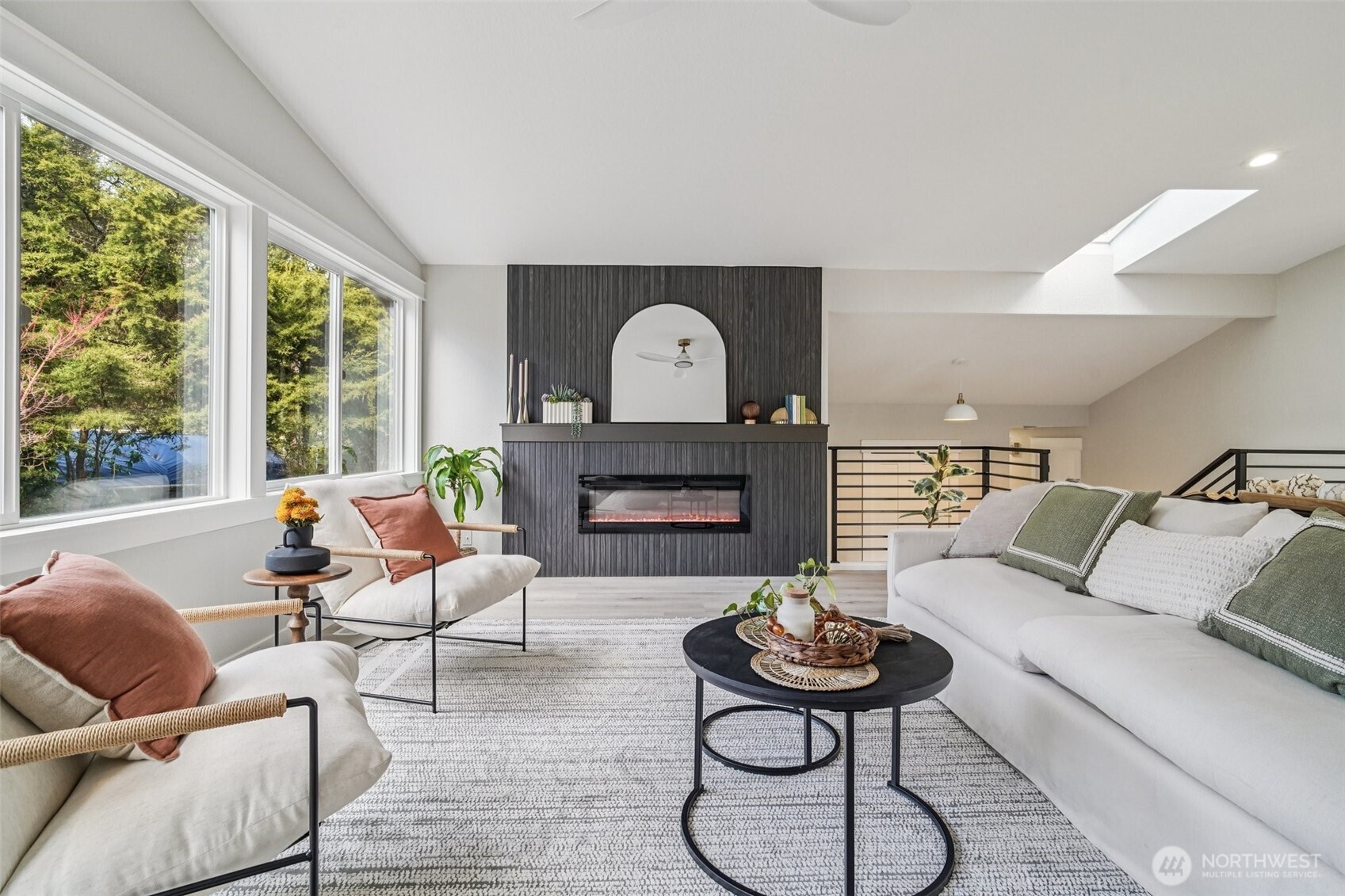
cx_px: 672
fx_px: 598
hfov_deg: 96.7
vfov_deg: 73.7
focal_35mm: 16
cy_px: 448
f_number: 8
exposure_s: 1/25
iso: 1600
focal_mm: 16
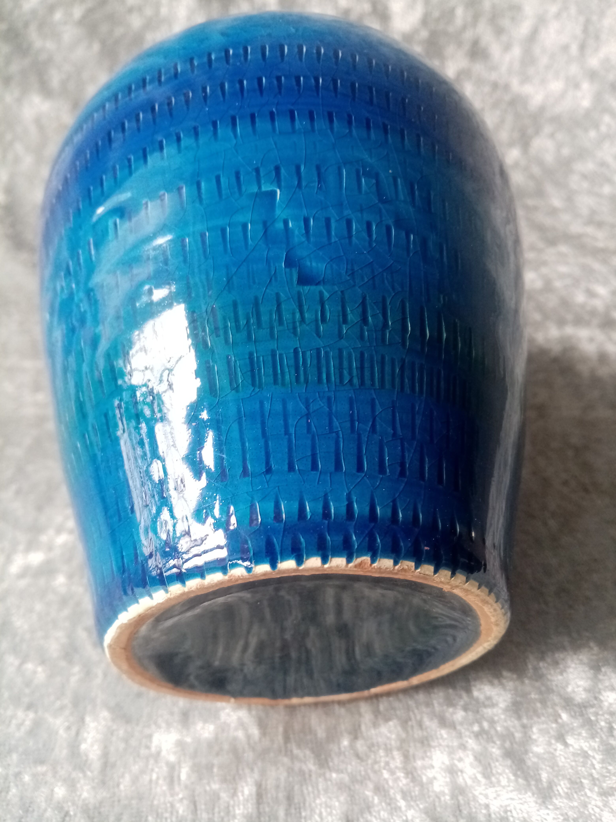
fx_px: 617
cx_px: 308
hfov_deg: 53.1
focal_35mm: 26
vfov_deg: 67.3
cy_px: 411
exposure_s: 1/33.3
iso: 154
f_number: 1.8
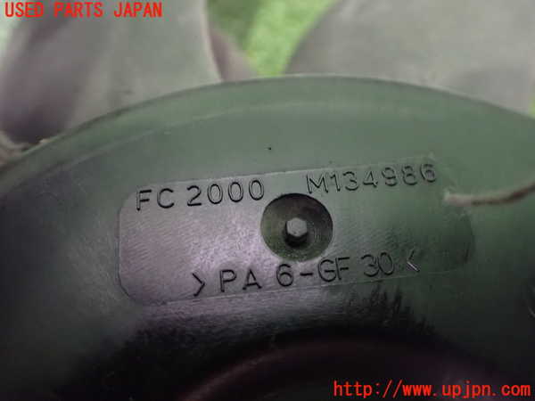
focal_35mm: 30
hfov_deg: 60.0
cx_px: 268
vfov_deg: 46.8
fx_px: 464
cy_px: 200
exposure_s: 1/30
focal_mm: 5.4
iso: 1600
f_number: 2.3
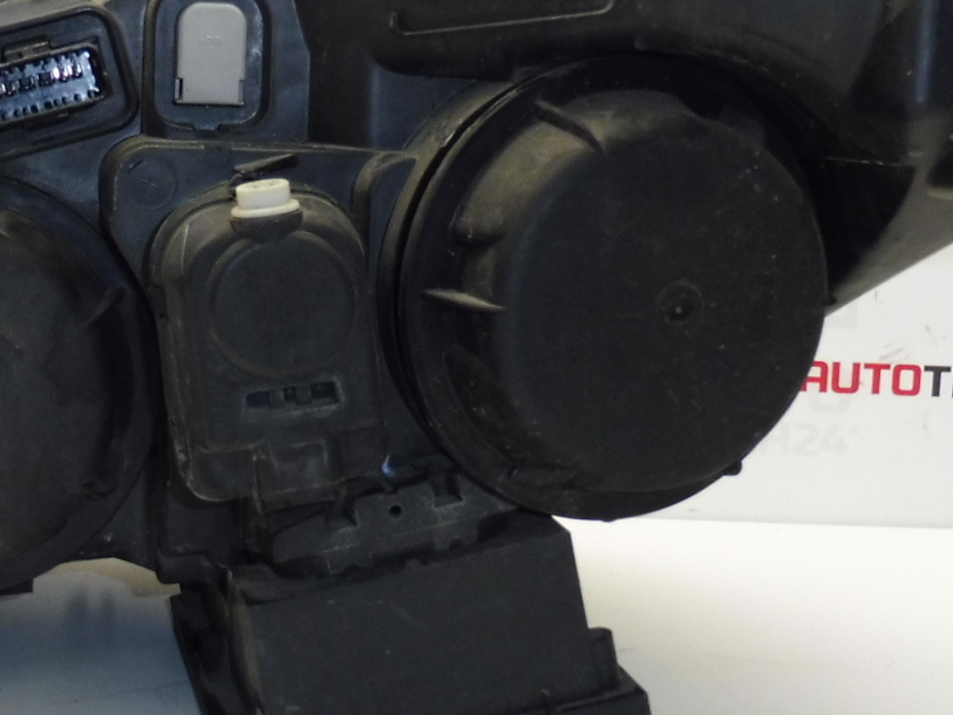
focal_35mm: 63
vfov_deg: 23.2
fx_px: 1735
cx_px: 314
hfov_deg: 30.5
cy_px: 246
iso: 200
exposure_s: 1/60
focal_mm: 4.4
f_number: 3.5
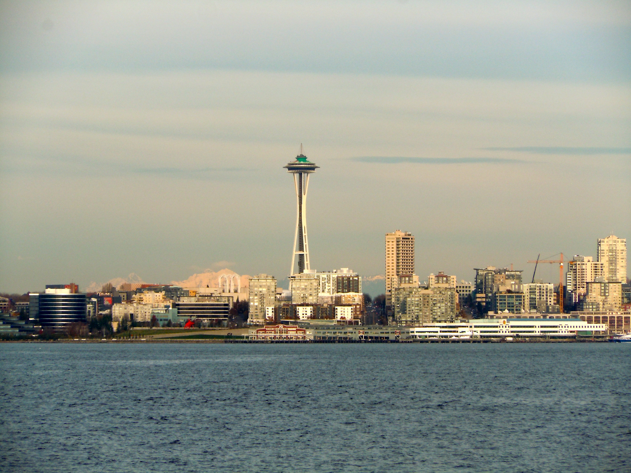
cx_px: 316
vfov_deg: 7.6
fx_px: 3573
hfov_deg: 10.1
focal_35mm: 196
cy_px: 236
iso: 100
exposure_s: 1/500
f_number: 5.6
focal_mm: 35
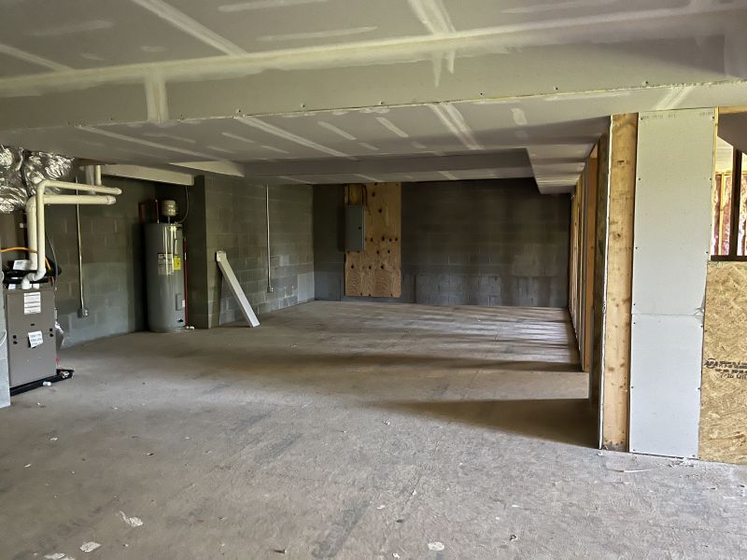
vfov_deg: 53.1
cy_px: 280
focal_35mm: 26
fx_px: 561
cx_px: 374
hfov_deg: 67.3
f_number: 1.6
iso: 640
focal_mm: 5.1
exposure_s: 1/30
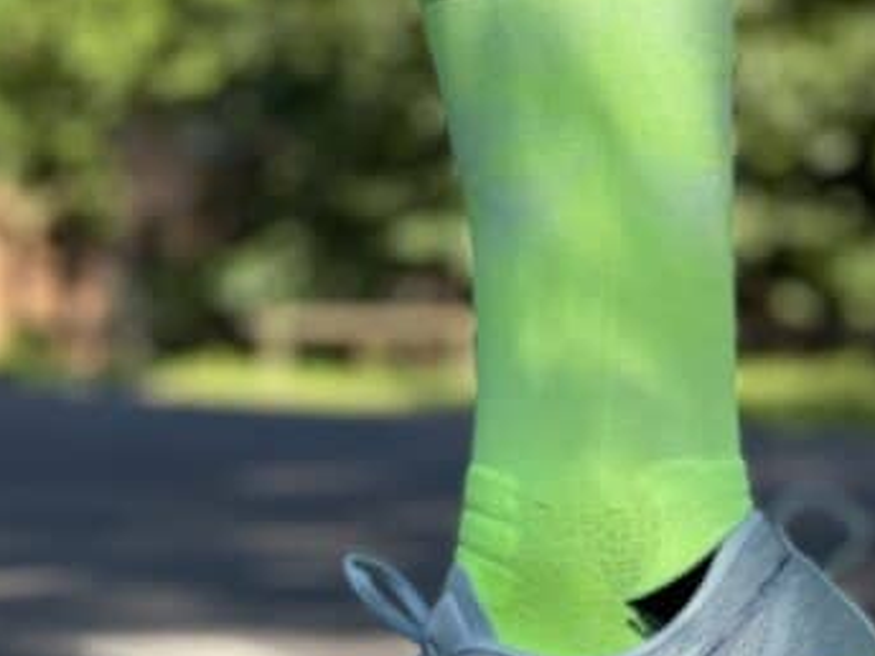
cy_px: 725
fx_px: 3615
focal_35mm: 143
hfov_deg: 13.6
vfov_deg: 10.3
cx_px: 844
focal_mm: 6.76
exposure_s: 1/1027
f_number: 1.78
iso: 64
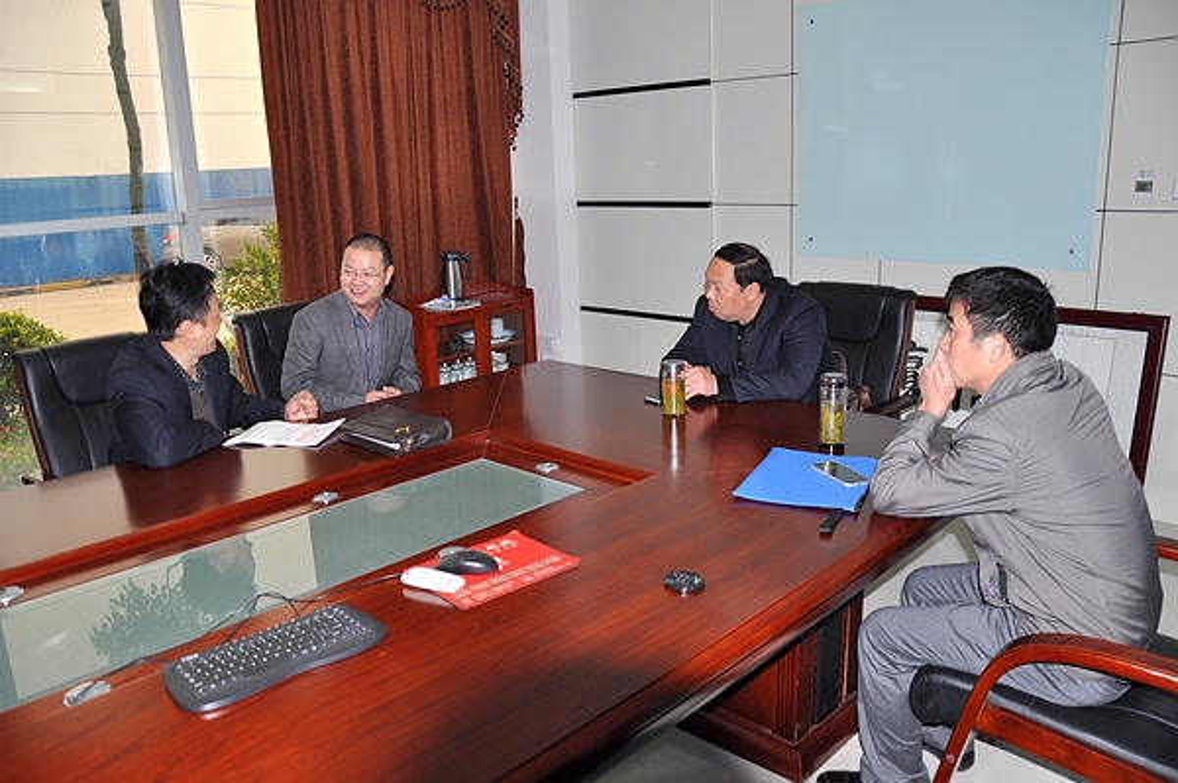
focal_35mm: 27
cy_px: 392
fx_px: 883
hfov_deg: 67.4
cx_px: 589
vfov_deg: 47.9
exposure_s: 1/60
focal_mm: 18
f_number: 3.5
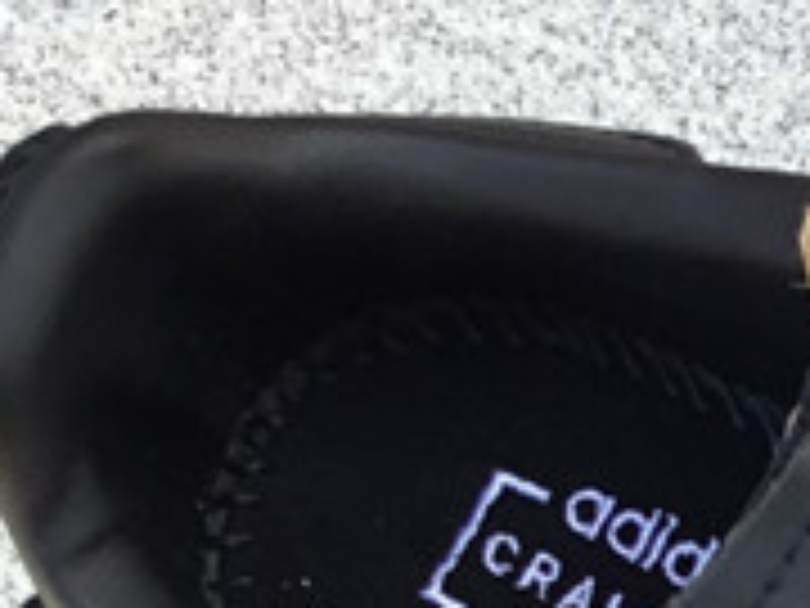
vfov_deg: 9.3
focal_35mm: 155
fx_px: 3627
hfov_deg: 12.0
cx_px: 1318
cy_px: 871
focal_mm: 3.3
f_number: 2.4
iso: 25
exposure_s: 1/111
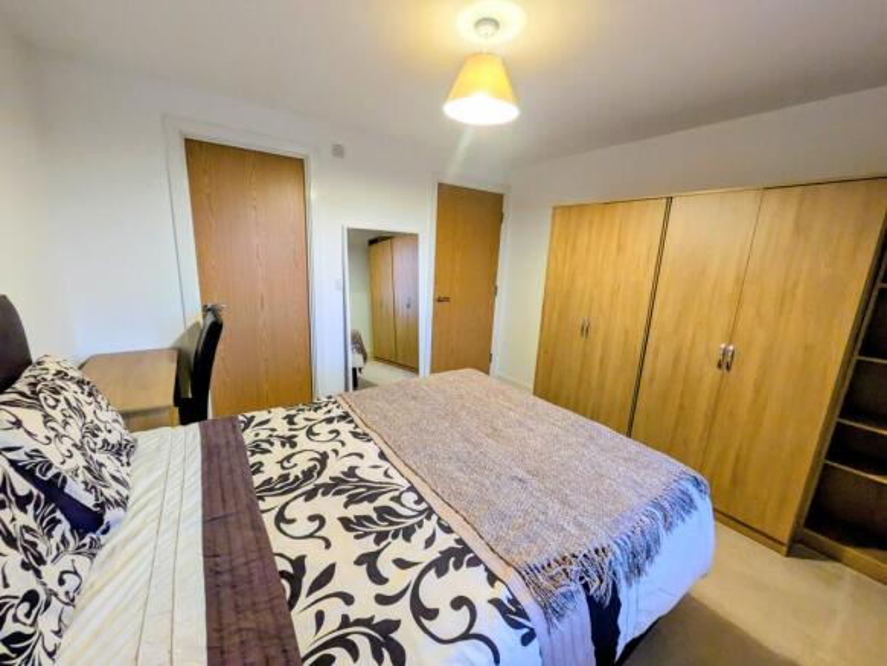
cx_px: 444
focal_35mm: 14
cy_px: 333
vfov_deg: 85.7
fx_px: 359
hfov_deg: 102.0
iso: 163
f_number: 2.2
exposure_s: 1/25
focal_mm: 1.83
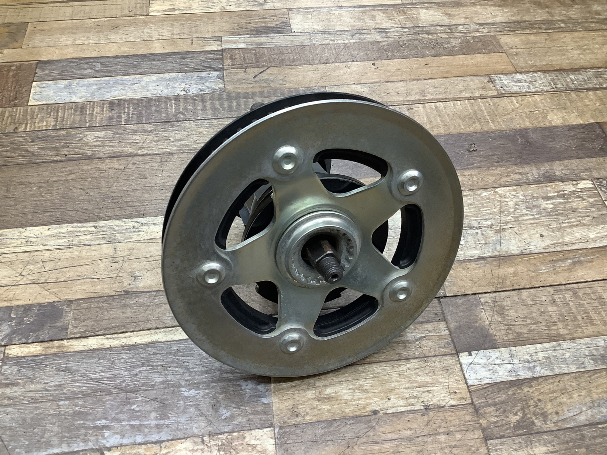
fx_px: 544
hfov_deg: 58.3
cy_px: 228
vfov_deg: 45.5
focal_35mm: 31
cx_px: 304
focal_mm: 3.3
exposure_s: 1/50
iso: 160
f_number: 2.4
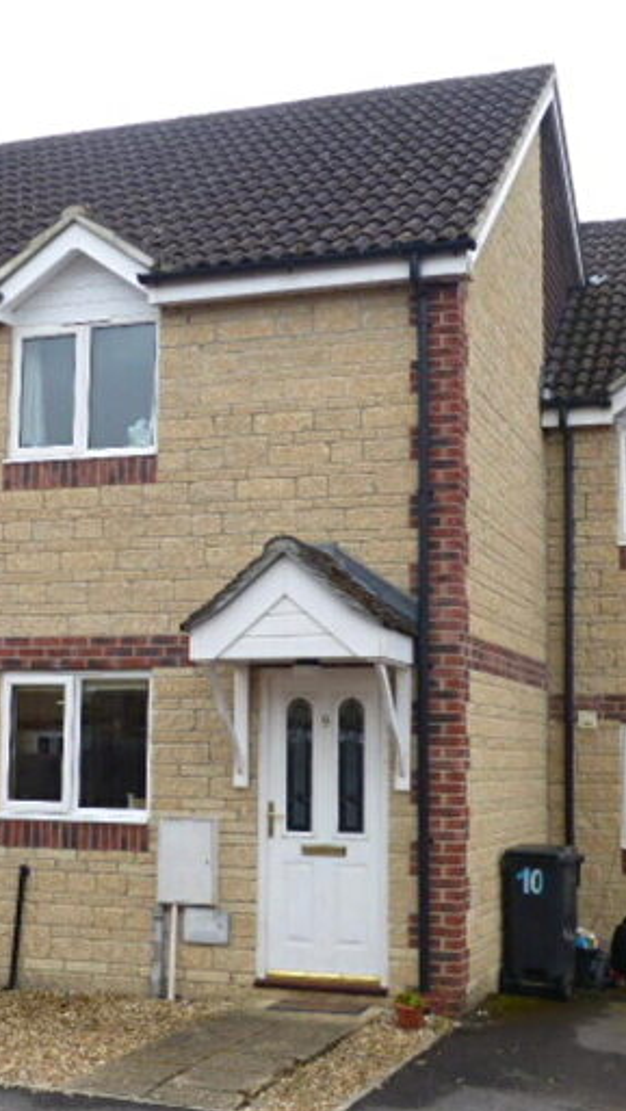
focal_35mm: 52
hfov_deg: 22.9
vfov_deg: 39.8
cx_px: 154
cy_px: 566
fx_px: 1533
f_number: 3.7
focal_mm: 6.1
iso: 100
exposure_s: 1/400
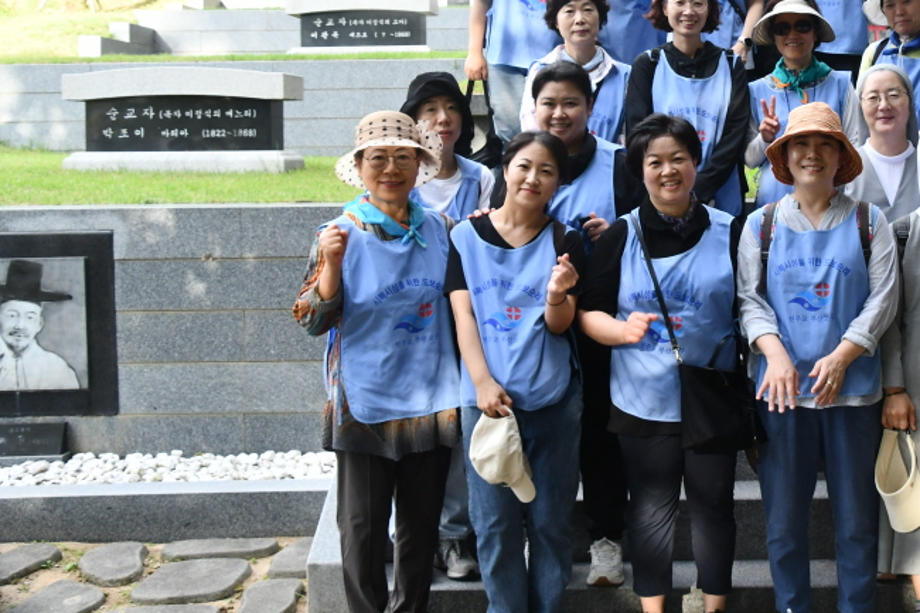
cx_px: 736
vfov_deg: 25.2
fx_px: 1354
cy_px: 150
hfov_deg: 36.3
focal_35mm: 53
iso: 800
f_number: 8
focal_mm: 22
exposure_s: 1/250
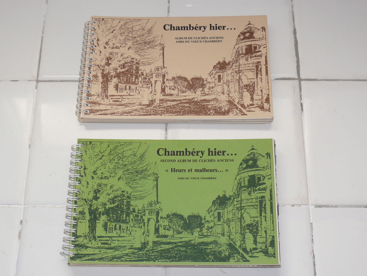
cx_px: 184
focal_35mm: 60
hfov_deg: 32.2
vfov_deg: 24.4
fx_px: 636
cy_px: 138
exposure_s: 1/30
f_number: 3.2
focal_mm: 10.8
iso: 100
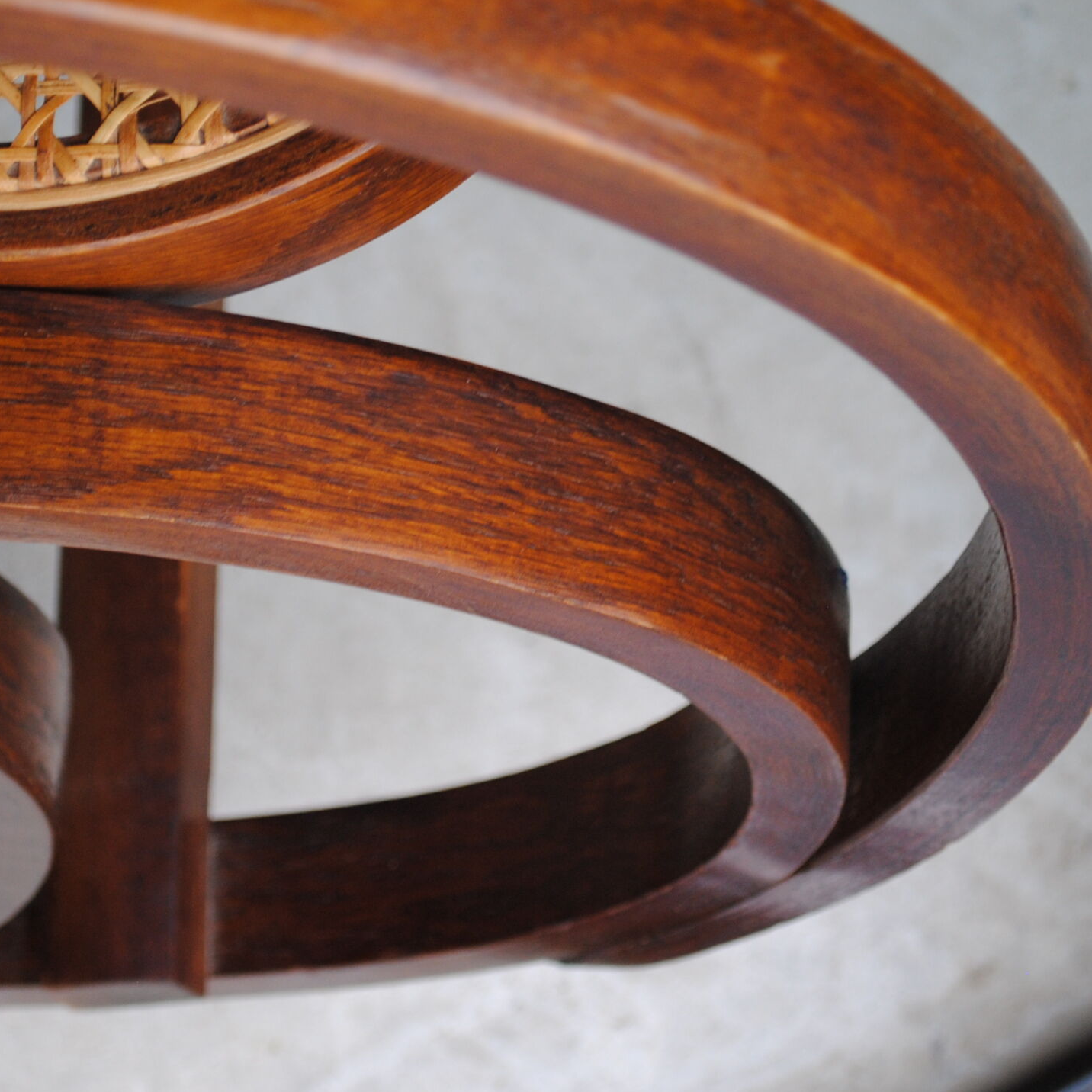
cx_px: 501
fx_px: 4426
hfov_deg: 14.1
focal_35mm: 124
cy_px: 429
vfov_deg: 14.1
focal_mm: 48
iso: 280
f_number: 5.3
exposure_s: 1/30
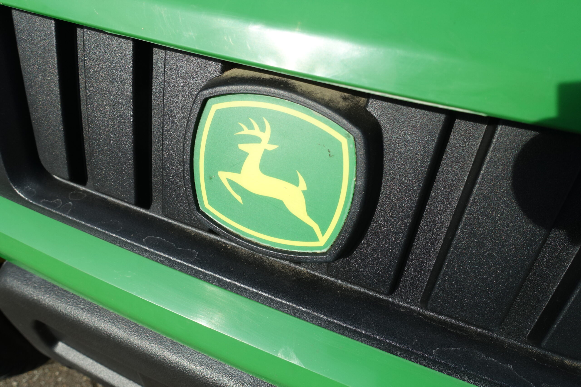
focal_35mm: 24
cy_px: 194
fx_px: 387
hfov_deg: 73.7
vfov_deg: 53.1
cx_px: 290
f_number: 4
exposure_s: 1/100
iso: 125
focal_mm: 8.8
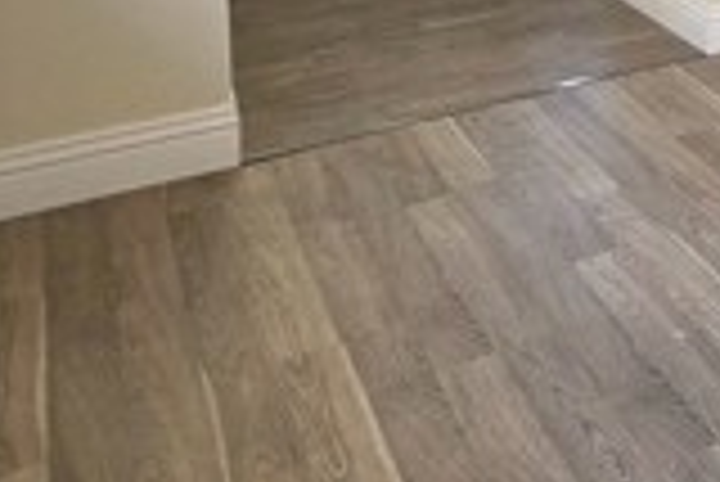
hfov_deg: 26.8
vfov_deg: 20.4
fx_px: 1081
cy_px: -297
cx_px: 1066
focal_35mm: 54
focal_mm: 2.2
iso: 64
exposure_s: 1/60.2
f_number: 2.2
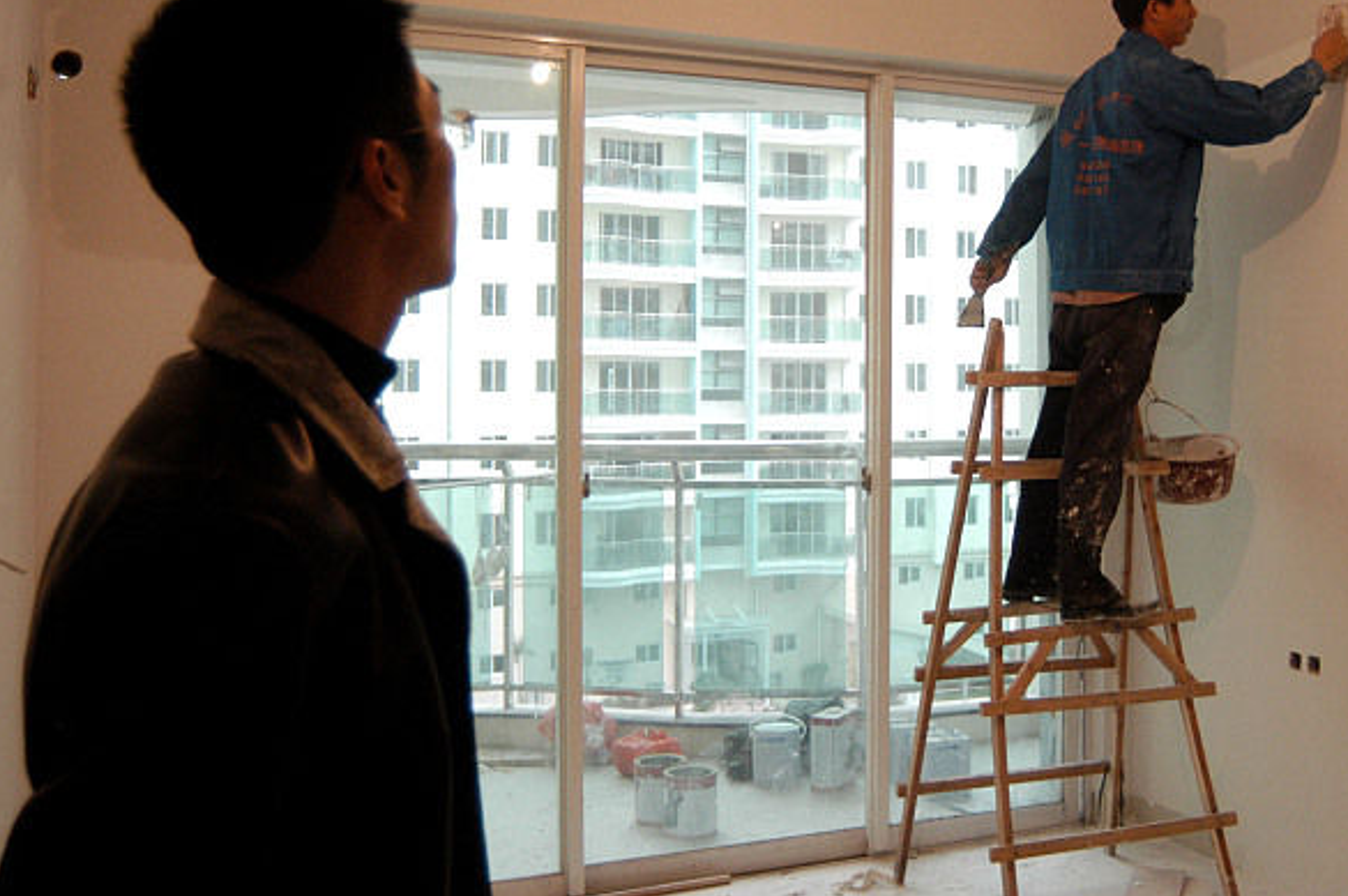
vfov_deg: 32.4
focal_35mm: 41
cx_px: 917
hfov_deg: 46.6
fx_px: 1534
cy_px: 318
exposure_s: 1/180
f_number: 3.8
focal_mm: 20
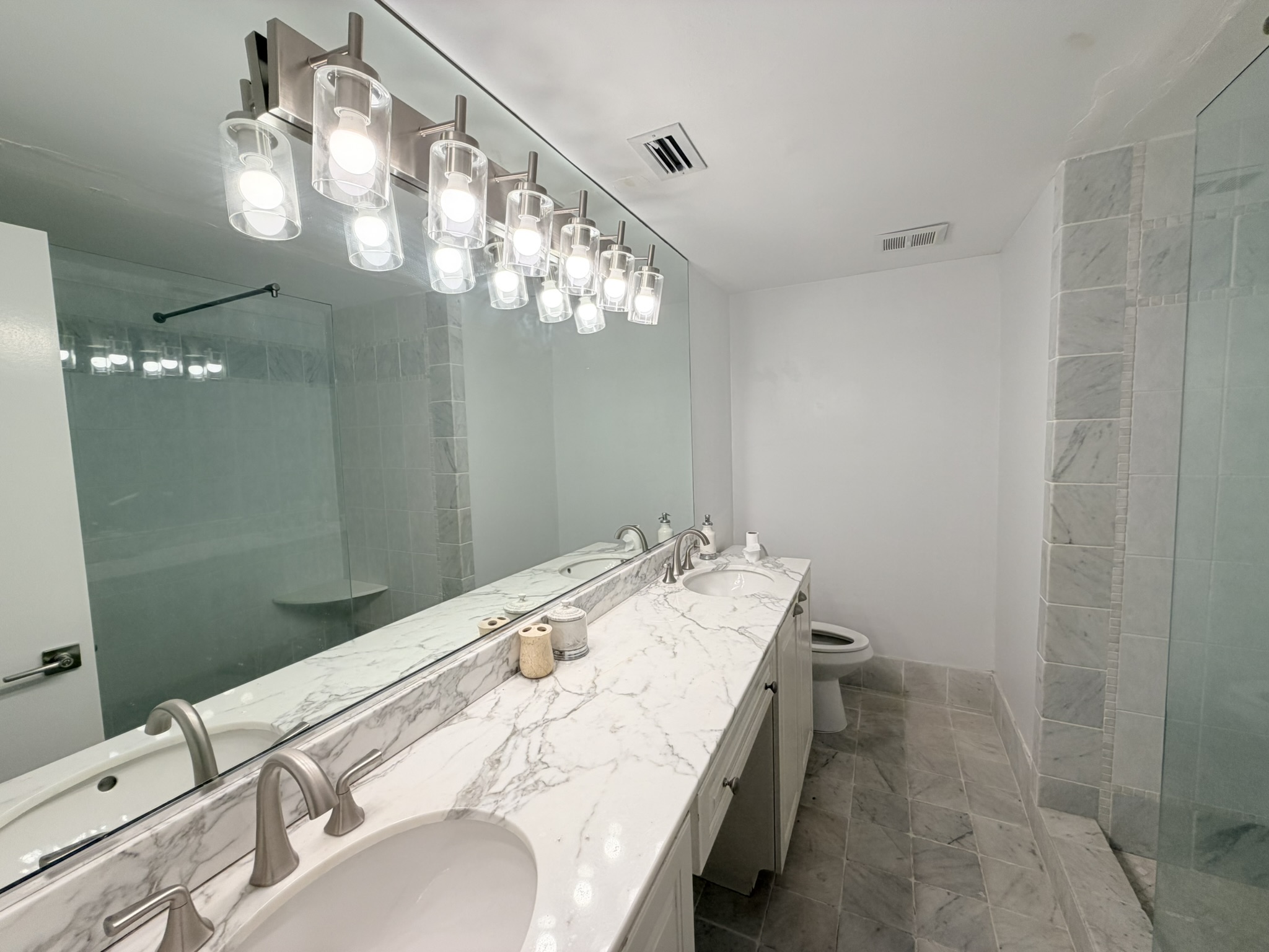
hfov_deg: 102.1
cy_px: 476
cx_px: 634
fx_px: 513
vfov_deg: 85.7
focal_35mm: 14
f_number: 2.2
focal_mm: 2.22
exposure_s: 1/120
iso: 50
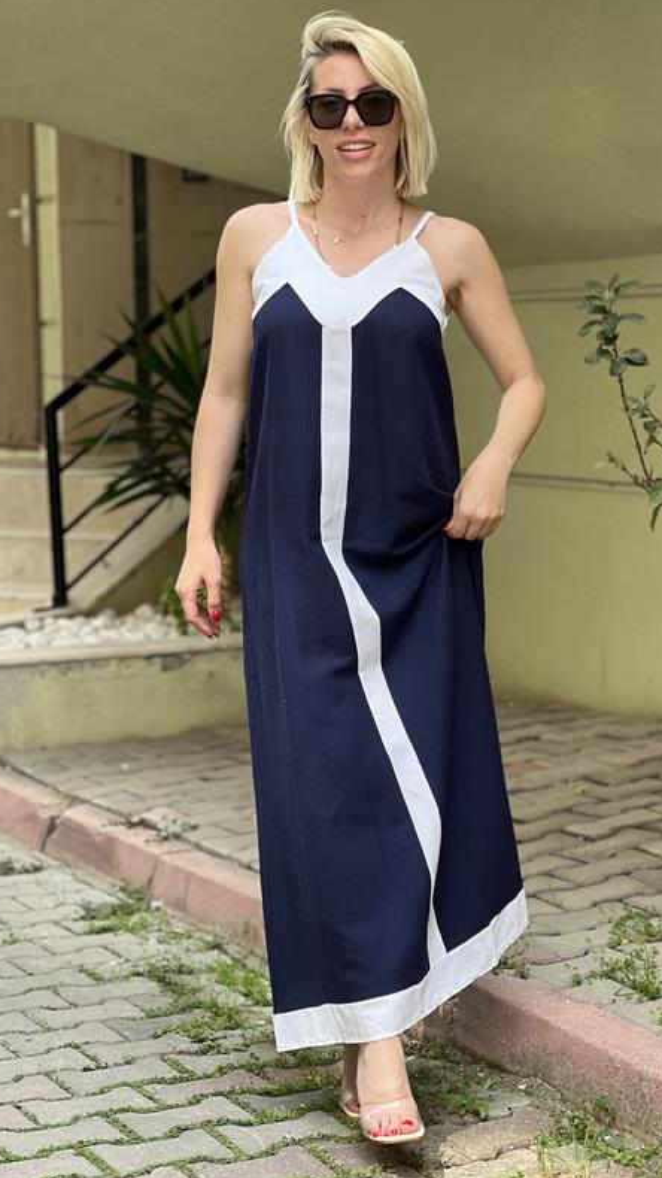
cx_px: 376
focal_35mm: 85
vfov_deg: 25.0
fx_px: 2654
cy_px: 588
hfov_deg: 14.2
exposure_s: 1/121
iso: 50
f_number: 2.8
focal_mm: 9
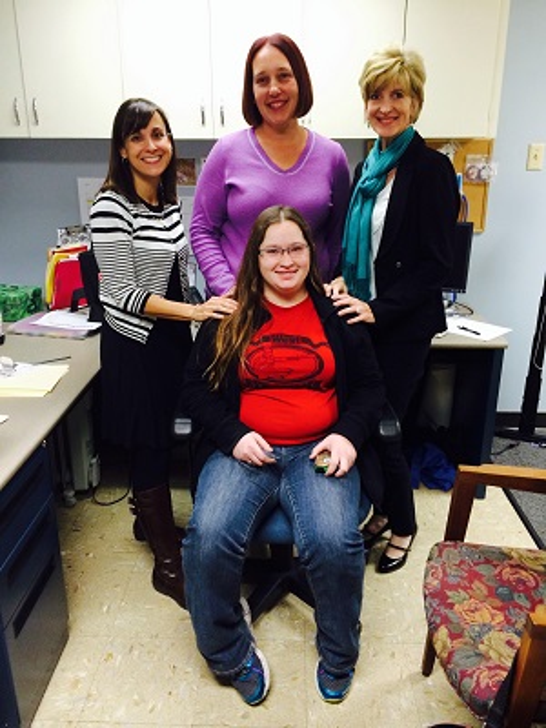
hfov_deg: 46.8
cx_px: 273
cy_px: 364
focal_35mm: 30
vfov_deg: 60.0
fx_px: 631
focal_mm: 4.12
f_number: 2.2
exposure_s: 1/30
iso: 200
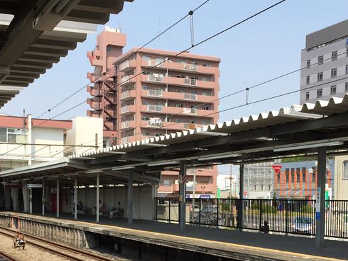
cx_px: 184
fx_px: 583
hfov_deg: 33.2
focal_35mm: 58
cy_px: 217
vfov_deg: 24.7
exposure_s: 1/1582
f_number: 2.2
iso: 32
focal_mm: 4.15
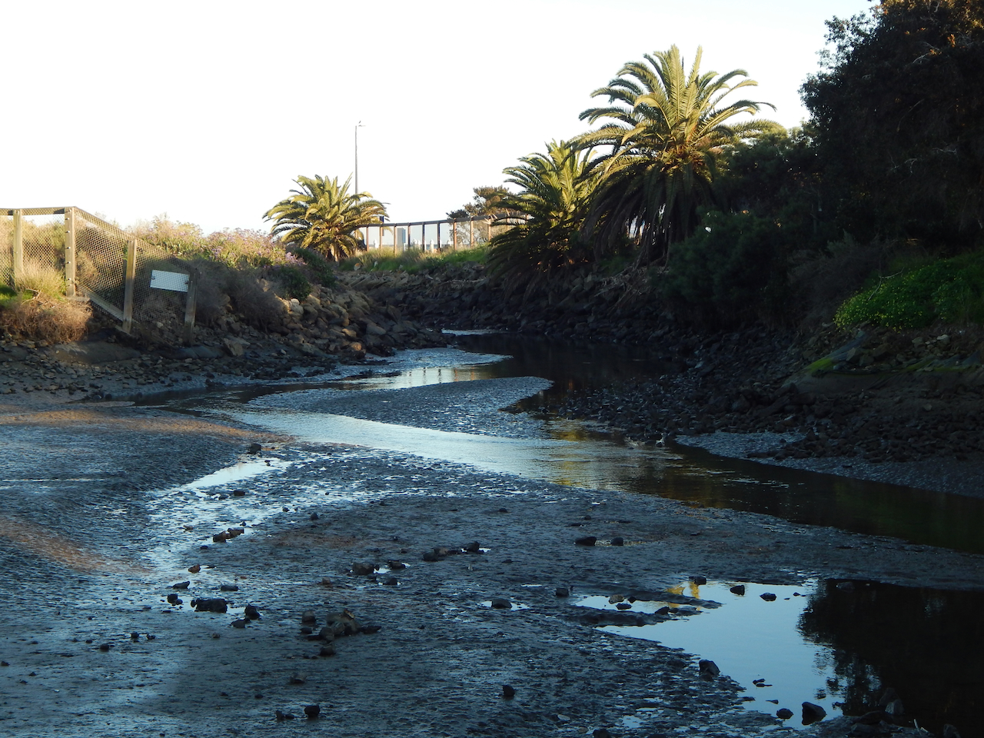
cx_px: 492
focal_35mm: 69
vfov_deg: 21.3
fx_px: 1961
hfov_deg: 28.2
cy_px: 369
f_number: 4.1
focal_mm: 12.3
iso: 125
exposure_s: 1/320
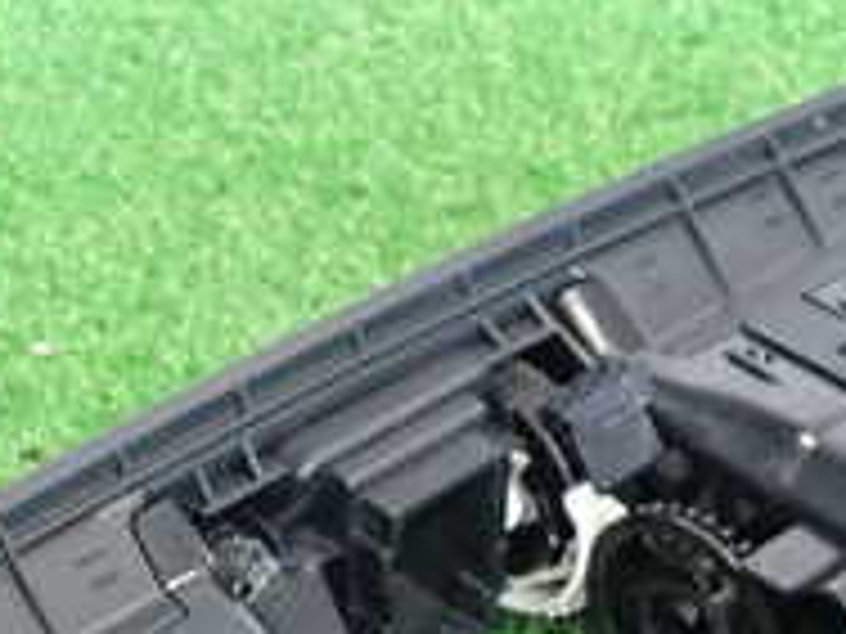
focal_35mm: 131
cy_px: 791
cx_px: 279
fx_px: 3202
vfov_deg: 11.1
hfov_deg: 15.0
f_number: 2.8
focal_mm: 7.31
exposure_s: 1/25
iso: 800
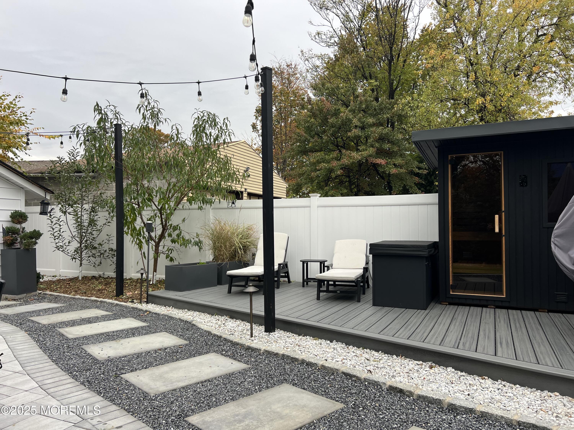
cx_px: 287
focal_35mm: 26
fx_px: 431
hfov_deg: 67.3
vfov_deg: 53.1
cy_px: 215
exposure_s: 1/769
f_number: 1.5
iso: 50
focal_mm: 5.7
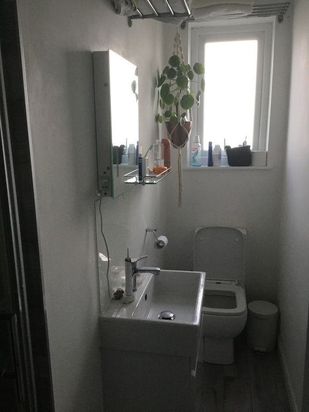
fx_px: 369
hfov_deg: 45.4
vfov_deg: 58.4
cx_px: 154
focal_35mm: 31
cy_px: 206
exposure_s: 1/33
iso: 64
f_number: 2.4
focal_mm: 3.3
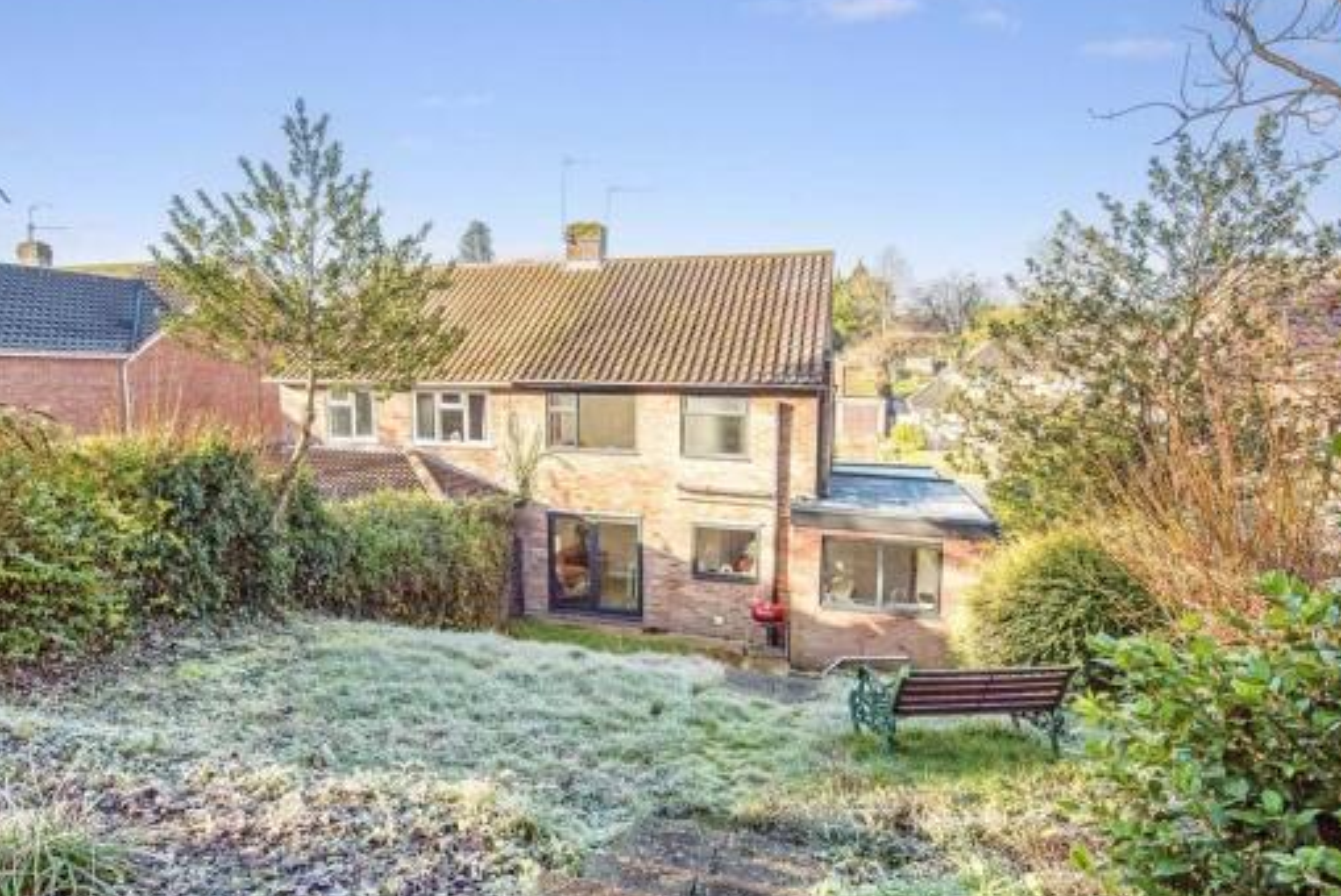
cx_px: 598
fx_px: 671
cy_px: 536
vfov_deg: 66.8
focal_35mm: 18
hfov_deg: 89.6
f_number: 7.1
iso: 400
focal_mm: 14
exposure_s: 1/1000
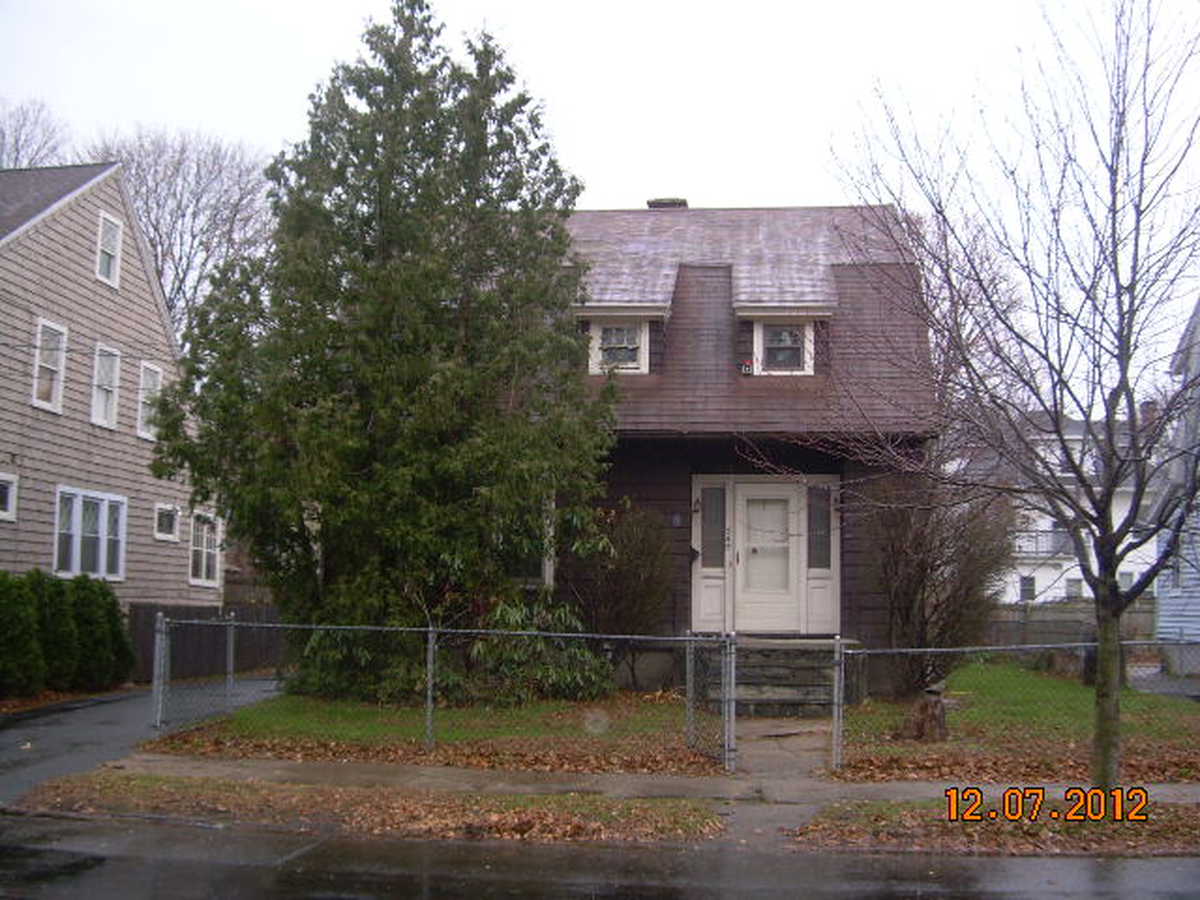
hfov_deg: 49.0
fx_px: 1317
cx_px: 600
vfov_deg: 37.7
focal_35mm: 38
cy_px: 450
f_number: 2.8
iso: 50
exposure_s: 1/105
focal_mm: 6.3
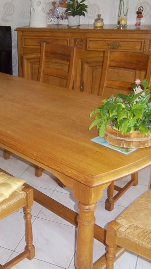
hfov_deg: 28.4
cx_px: 30
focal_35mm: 41
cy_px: 135
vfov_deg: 49.4
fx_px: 292
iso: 160
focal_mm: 5.05
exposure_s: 1/30
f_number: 3.5
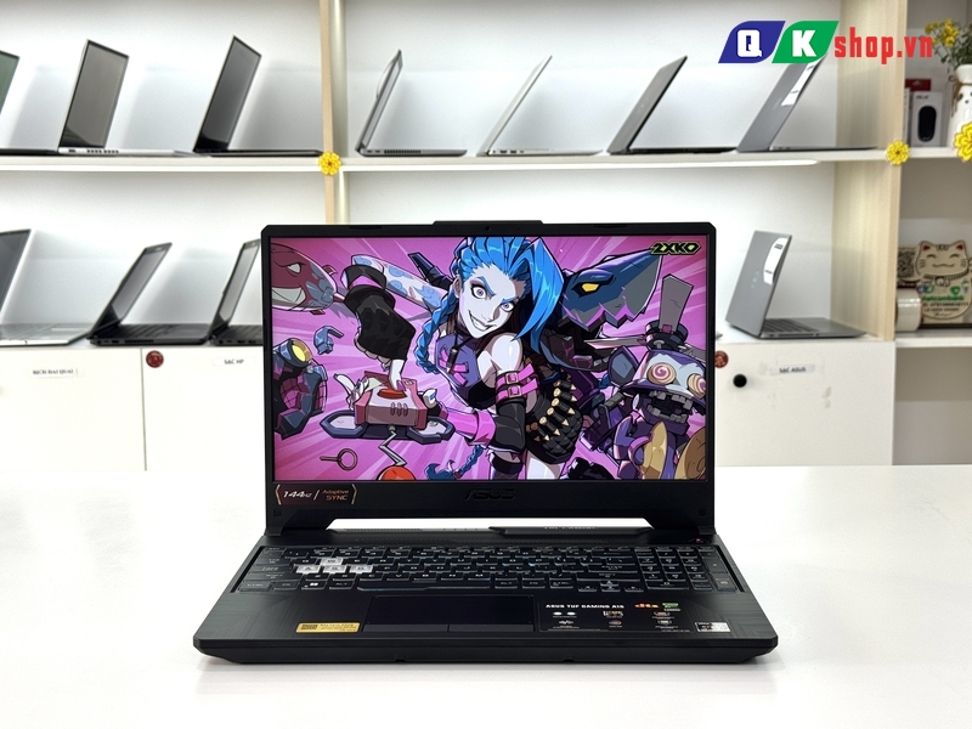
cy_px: 364
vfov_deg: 30.3
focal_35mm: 48
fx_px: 1348
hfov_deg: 39.7
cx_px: 486
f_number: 1.78
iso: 64
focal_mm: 6.76
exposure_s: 1/170
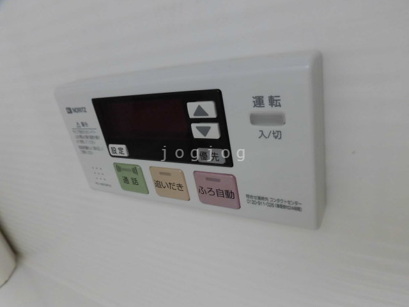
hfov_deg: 71.6
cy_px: 154
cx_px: 204
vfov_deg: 56.8
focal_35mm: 24
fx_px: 284
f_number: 3.1
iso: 250
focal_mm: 4.3
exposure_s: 1/50
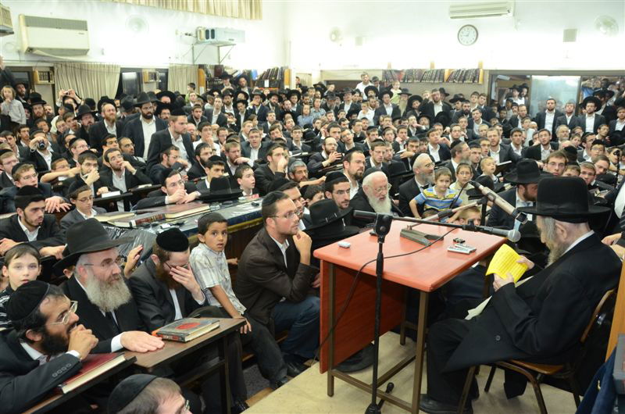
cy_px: 207
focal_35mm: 27
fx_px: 468
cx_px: 312
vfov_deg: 47.7
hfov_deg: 67.5
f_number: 4.5
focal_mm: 18
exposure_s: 1/60
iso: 1600
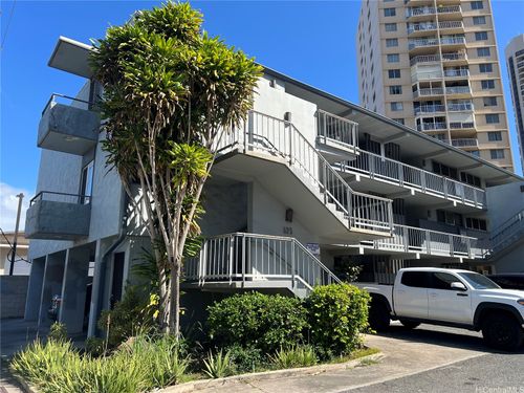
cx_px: 262
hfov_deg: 67.3
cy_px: 196
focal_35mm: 26
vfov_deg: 53.1
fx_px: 394
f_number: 1.5
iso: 50
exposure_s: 1/2404
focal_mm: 5.7
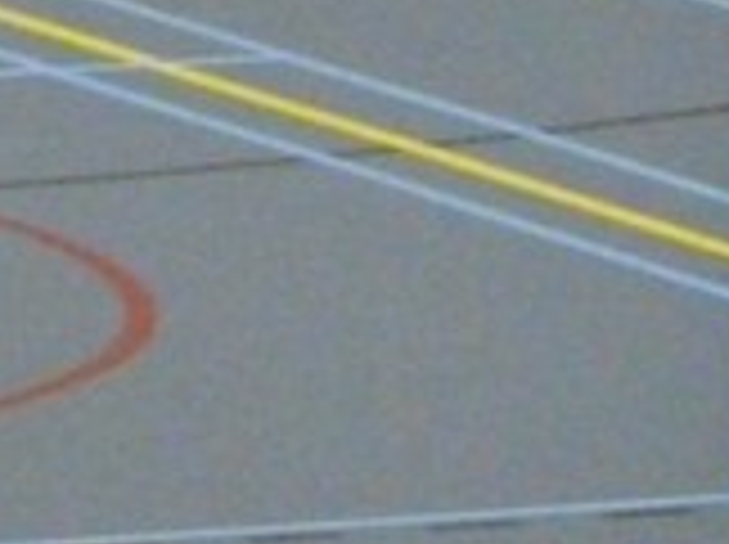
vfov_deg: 1.7
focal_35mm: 854
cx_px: -225
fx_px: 17958
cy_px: -535
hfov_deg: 2.3
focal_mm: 22.1
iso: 800
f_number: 3.6
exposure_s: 1/80
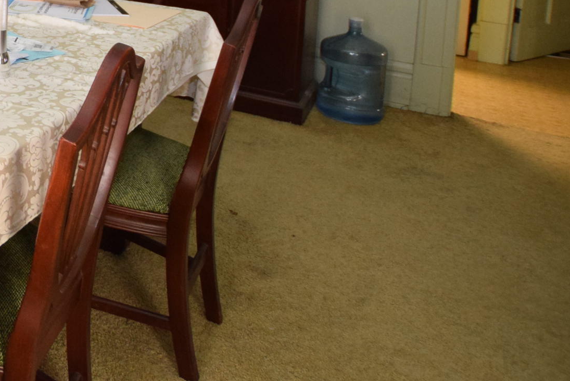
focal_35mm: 41
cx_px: -159
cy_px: -94
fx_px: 650
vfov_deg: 27.9
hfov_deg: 34.5
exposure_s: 1/60
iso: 1400
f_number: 3.5
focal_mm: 10
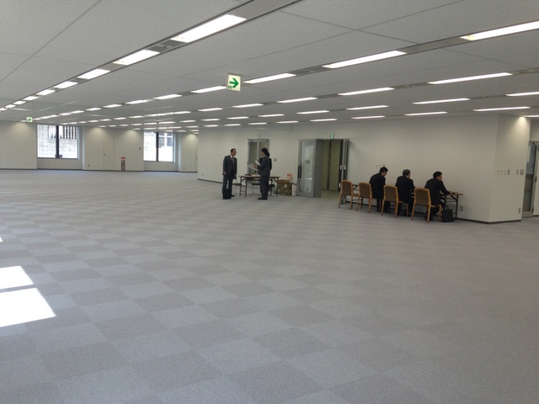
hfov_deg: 55.4
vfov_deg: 42.9
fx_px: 514
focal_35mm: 33
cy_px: 202
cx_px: 270
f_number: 2.4
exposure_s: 1/120
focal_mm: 4.12
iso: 80
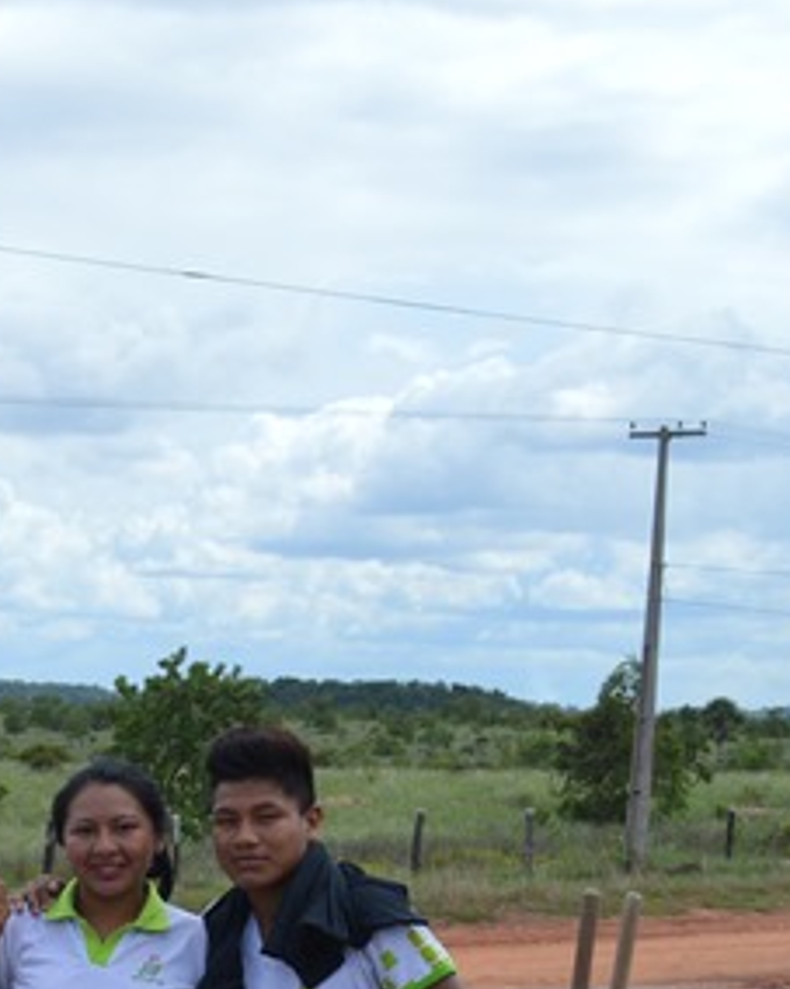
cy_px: 1158
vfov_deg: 17.3
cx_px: -498
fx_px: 3120
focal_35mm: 107
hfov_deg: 13.4
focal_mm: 21
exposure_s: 1/320
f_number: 9
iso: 100
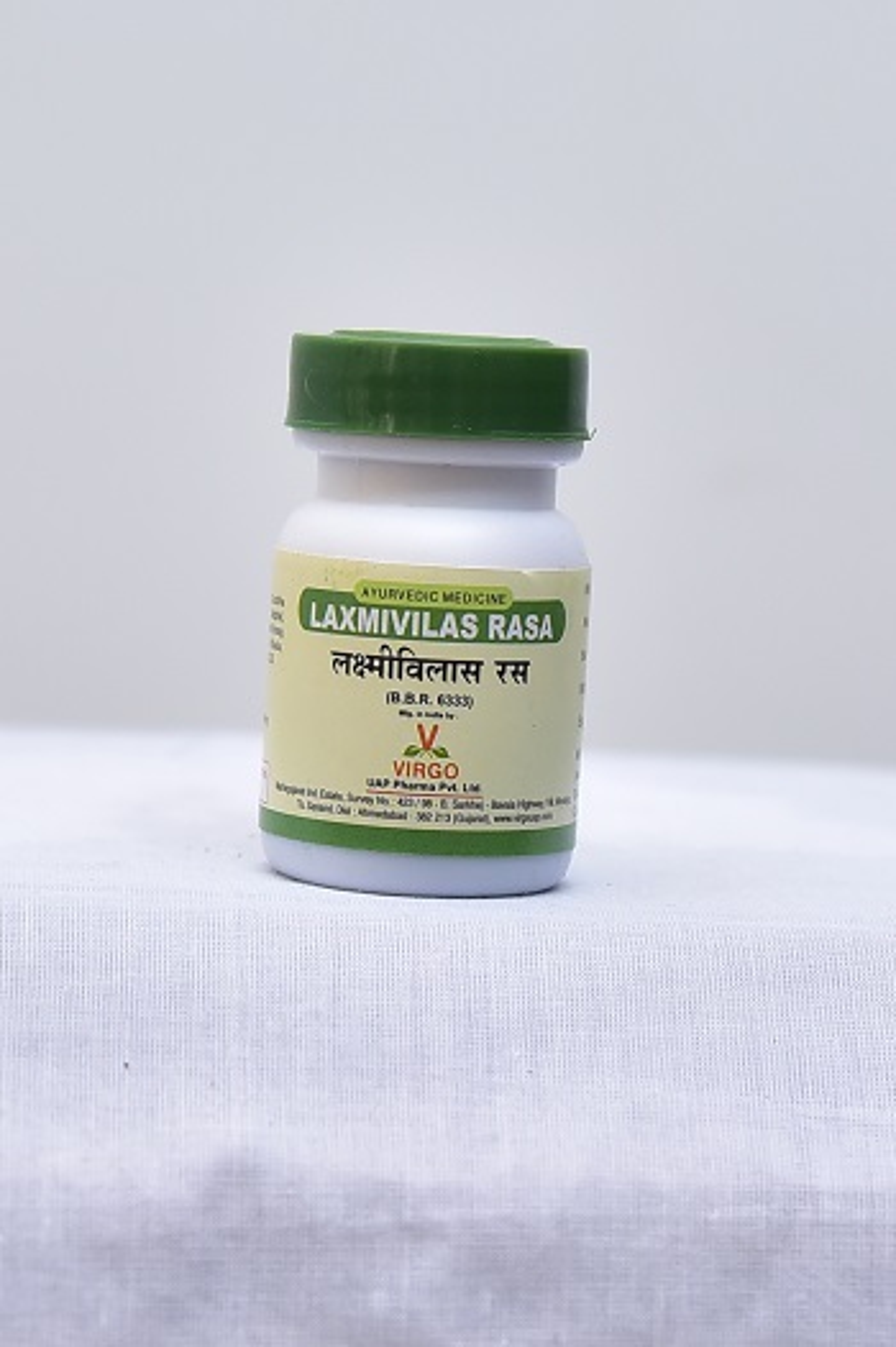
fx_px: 1944
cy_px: 674
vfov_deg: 38.2
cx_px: 448
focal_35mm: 52
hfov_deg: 26.0
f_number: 4
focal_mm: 52
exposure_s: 1/125
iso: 1250
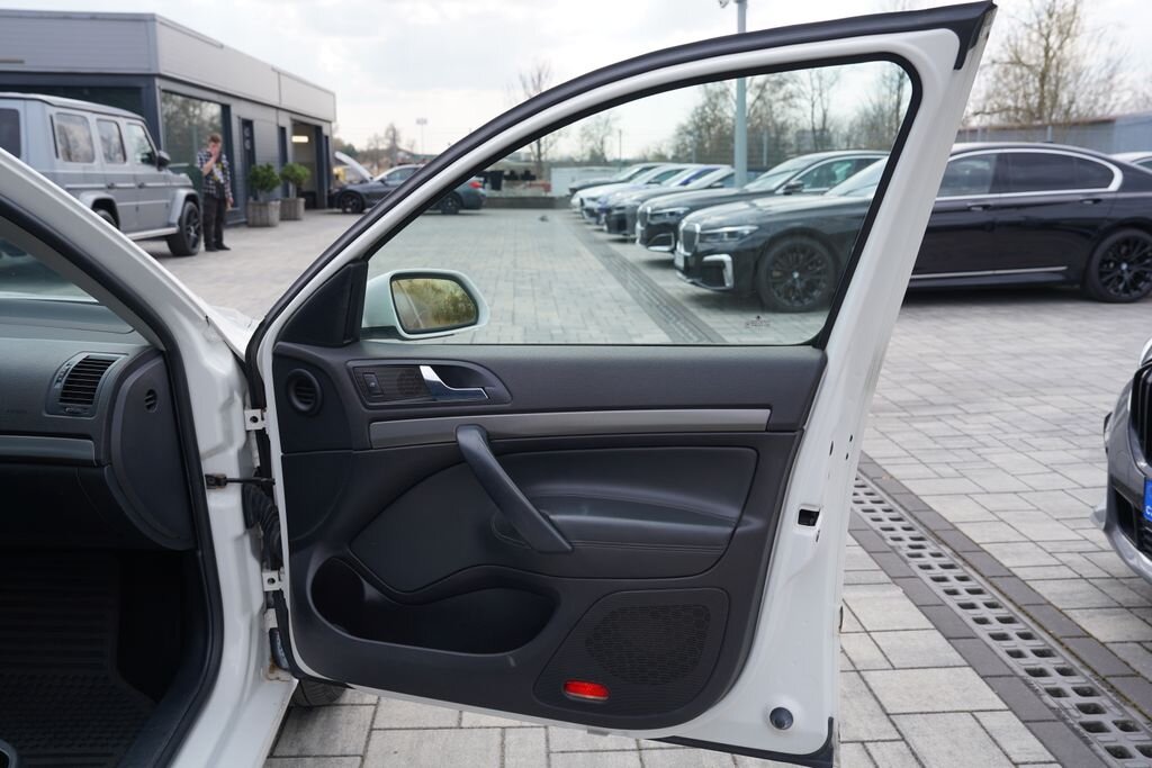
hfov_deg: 63.7
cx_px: 576
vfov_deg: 45.0
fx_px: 928
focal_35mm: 29
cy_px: 384
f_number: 5.6
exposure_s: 1/200
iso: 100
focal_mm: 29
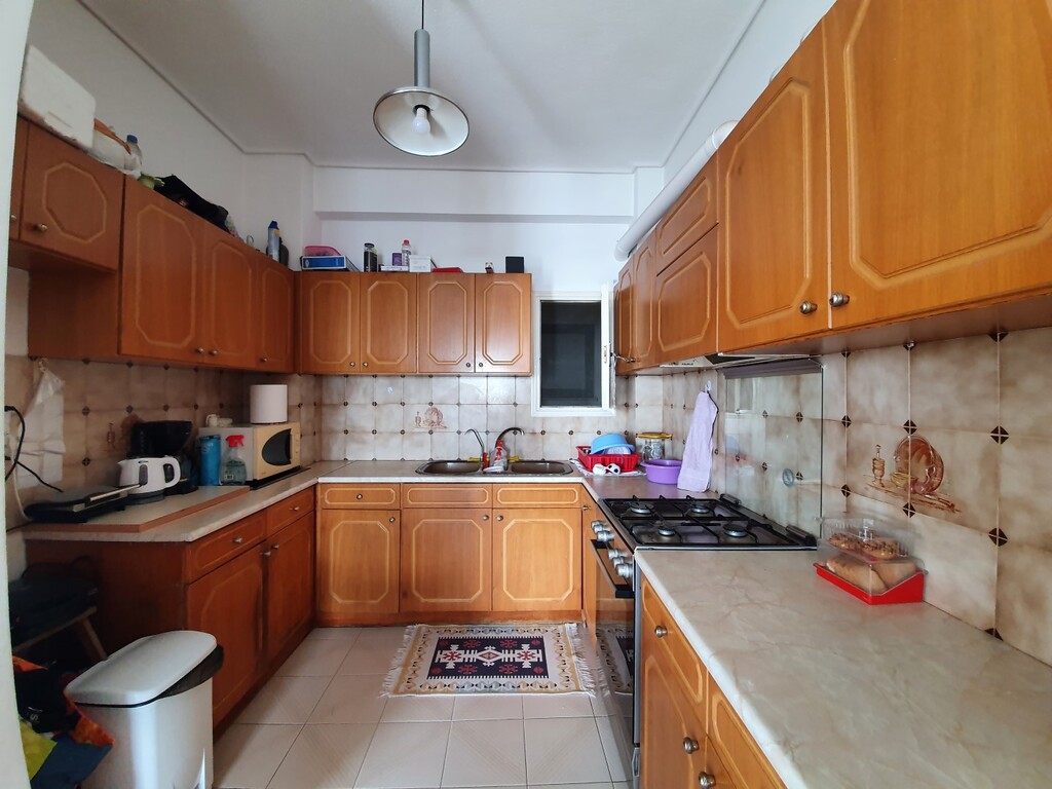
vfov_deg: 89.9
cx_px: 526
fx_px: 395
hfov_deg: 106.2
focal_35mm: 13
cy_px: 394
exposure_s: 1/50
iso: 200
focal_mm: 1.8
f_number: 2.2
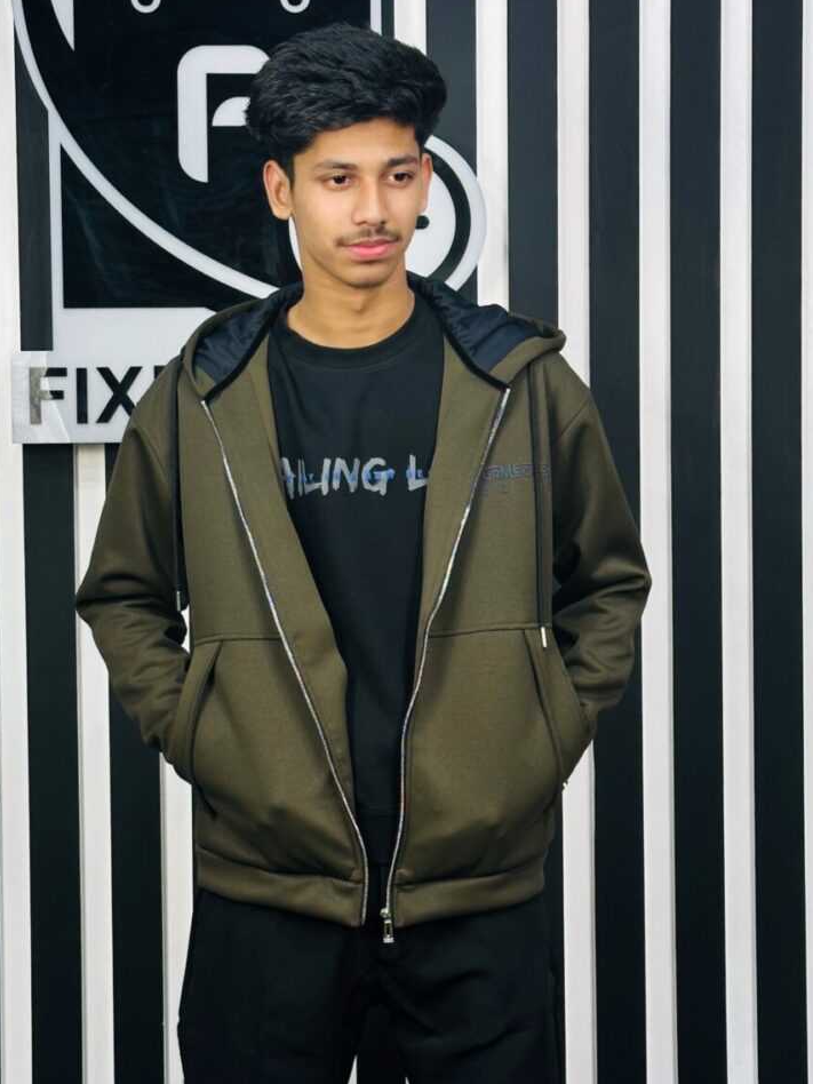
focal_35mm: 81
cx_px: 369
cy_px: 574
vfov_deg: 24.1
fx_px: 2537
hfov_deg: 18.2
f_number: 1.78
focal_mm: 6.86
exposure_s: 1/100
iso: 80
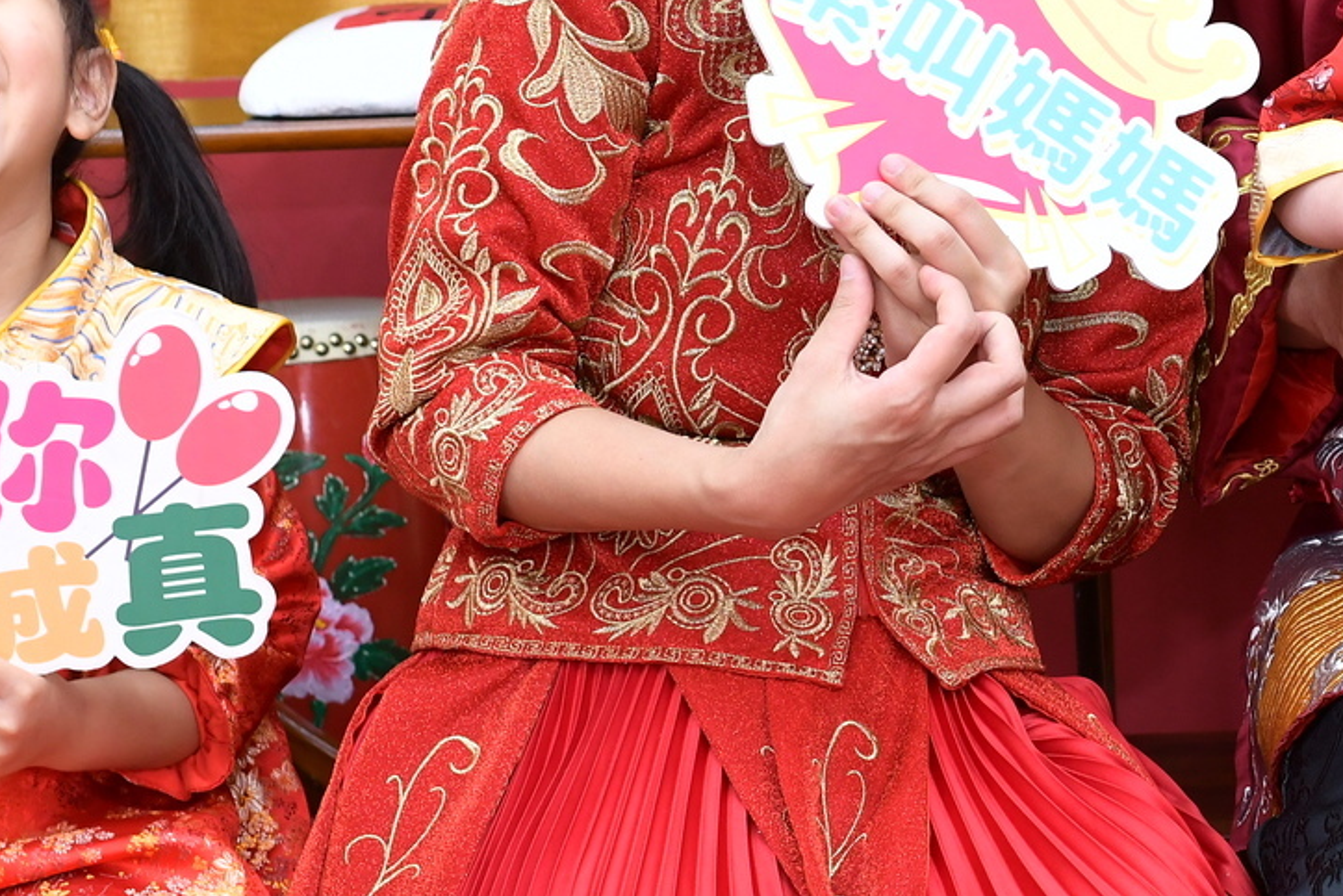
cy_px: 191
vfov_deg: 11.8
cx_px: 1412
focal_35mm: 116
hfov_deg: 17.2
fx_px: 4328
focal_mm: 35
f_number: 4.5
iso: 800
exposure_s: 1/200
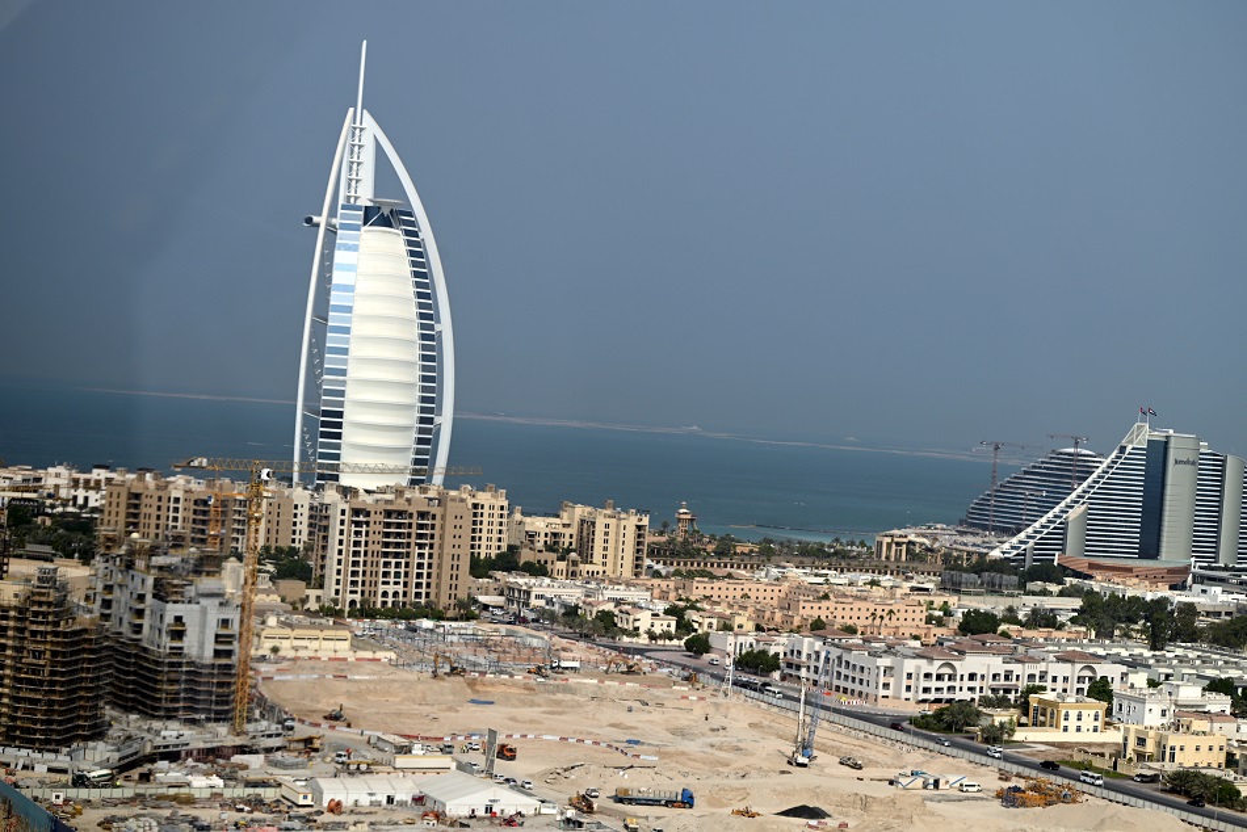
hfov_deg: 28.8
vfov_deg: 19.5
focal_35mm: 70
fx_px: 2425
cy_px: 416
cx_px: 624
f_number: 6.3
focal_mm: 70
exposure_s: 1/640
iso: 100
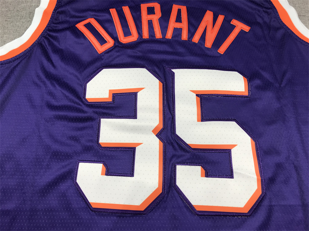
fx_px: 250
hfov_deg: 63.4
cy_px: 116
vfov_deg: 49.7
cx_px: 154
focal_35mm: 28
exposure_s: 1/100
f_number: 1.8
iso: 25
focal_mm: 3.99
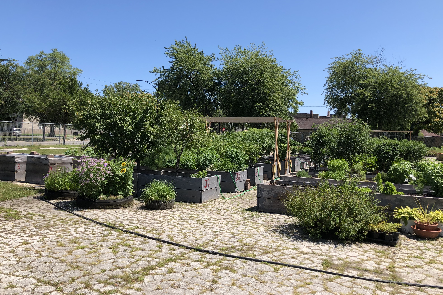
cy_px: 129
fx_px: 369
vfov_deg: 43.5
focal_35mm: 30
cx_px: 221
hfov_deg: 61.9
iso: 20
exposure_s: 1/1548
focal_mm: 4
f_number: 1.8
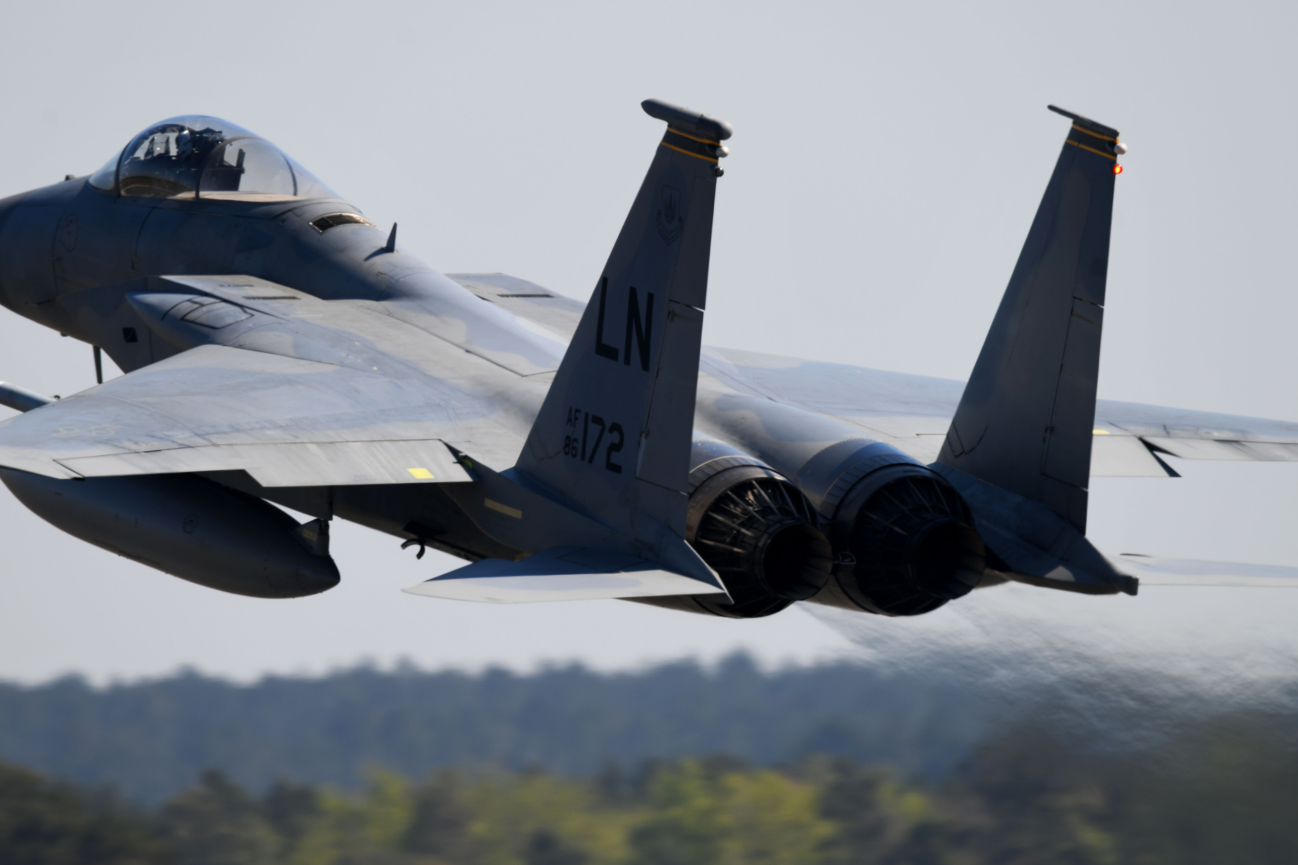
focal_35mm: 1154
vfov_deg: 1.2
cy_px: 384
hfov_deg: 1.8
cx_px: 631
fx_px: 41607
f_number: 7.1
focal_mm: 800
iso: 80
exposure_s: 1/320
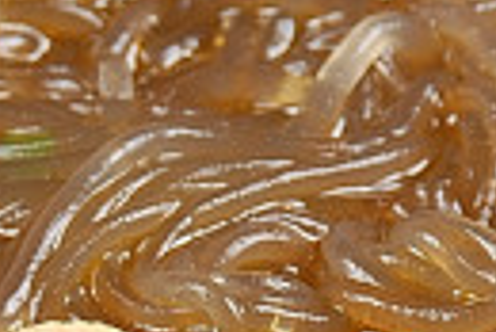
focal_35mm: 887
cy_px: 654
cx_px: 137
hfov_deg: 2.3
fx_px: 12234
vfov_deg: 1.6
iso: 100
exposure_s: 1/125
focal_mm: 75
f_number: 7.1
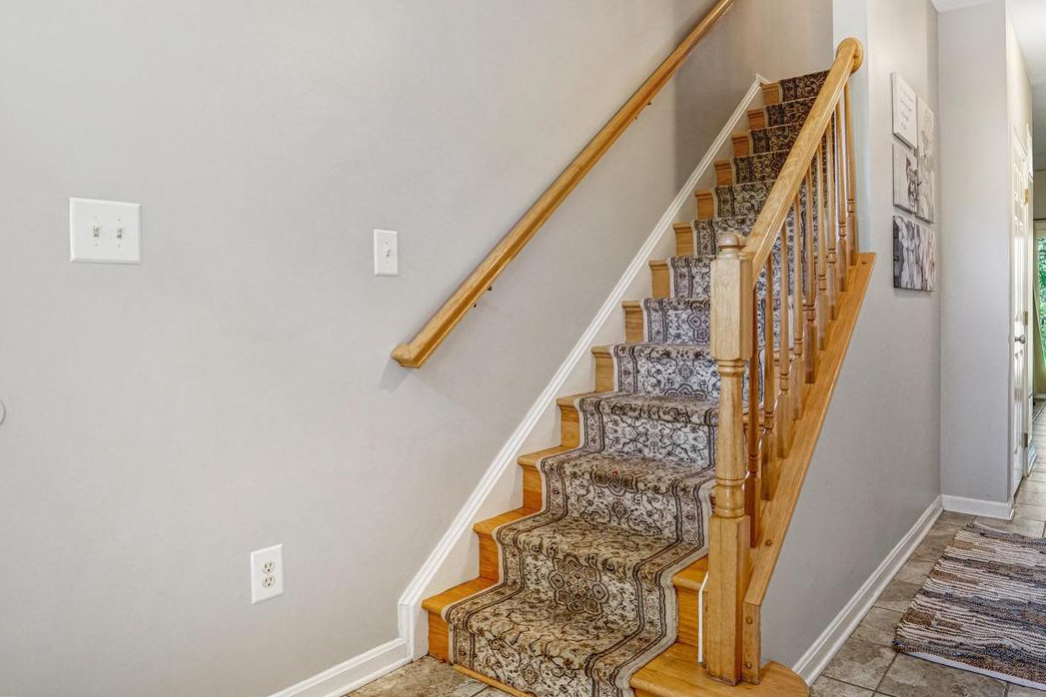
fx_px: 639
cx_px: 580
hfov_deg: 78.3
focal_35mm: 22
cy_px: 270
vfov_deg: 56.7
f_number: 8
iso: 1250
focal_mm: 16
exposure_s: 1/50
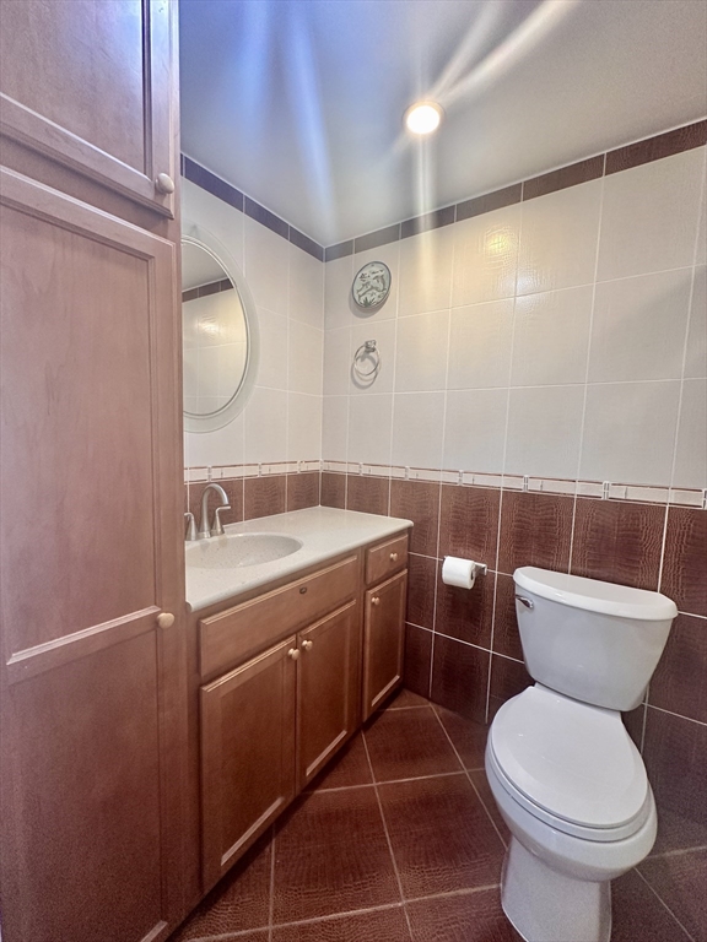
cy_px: 471
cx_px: 354
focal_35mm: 14
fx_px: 381
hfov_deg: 85.7
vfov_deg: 102.1
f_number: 2.2
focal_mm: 2.22
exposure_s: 1/60
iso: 200
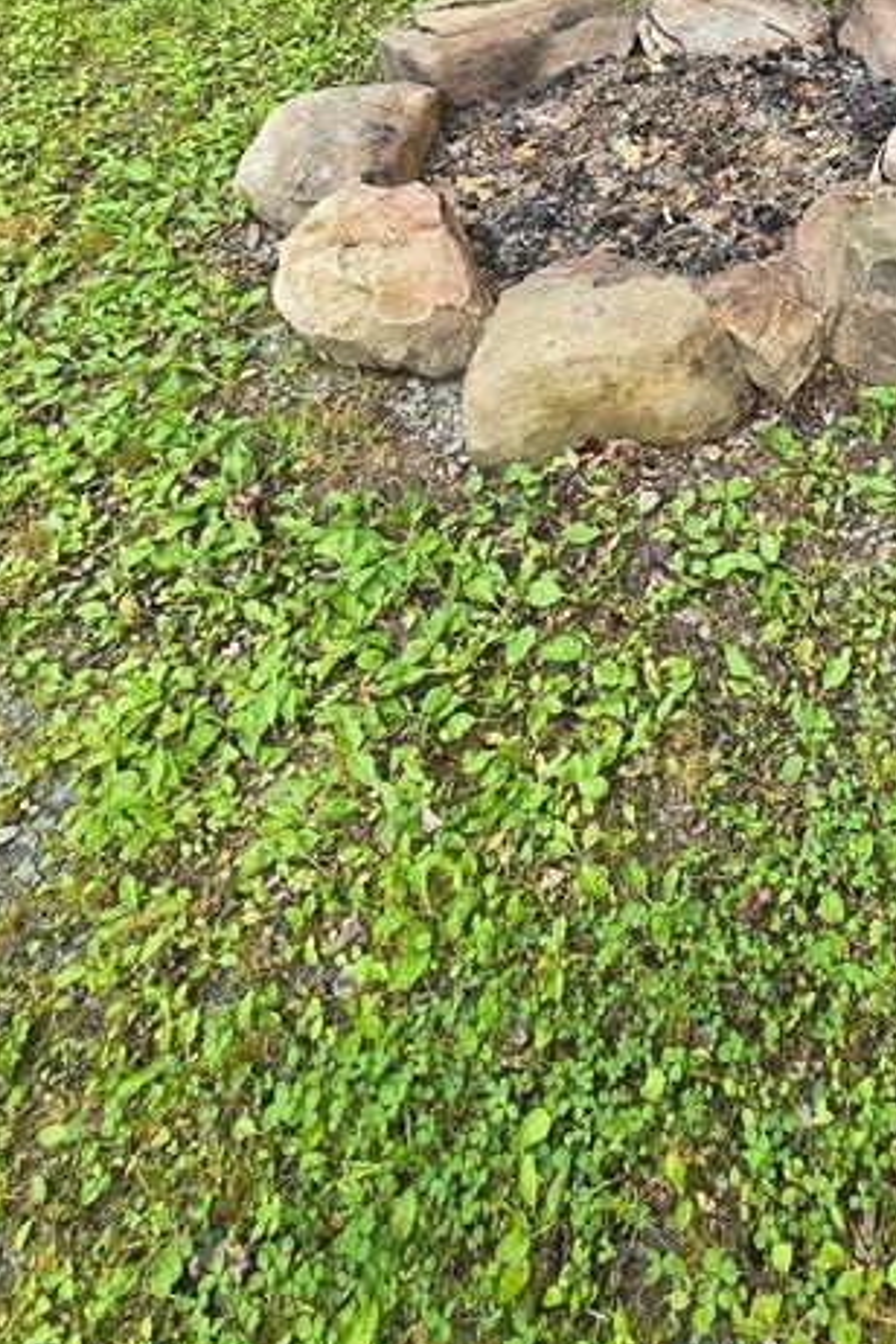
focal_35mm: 30
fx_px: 1120
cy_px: 38
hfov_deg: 40.8
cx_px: 780
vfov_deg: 51.3
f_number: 2.2
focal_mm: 2.2
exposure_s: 1/276
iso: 50
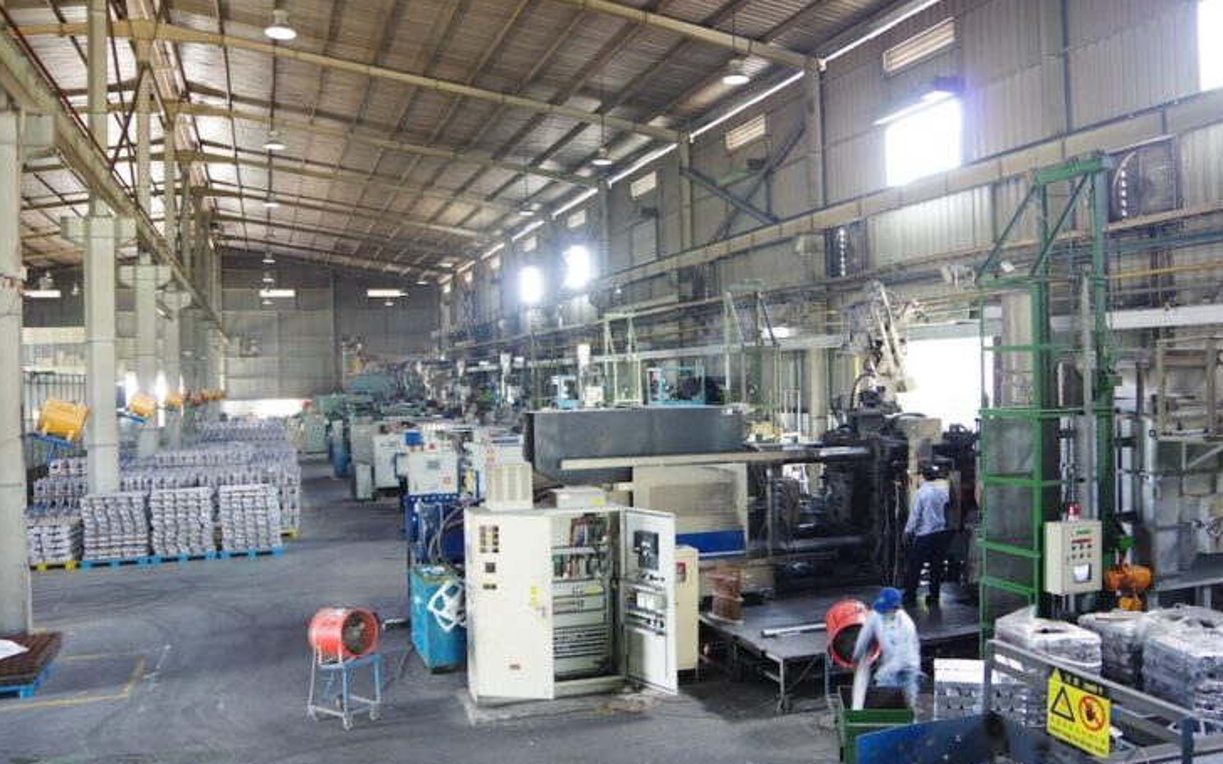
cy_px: 372
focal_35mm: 29
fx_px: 967
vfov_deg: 43.1
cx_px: 638
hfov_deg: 64.6
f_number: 5
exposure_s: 1/6
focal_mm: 18
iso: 500
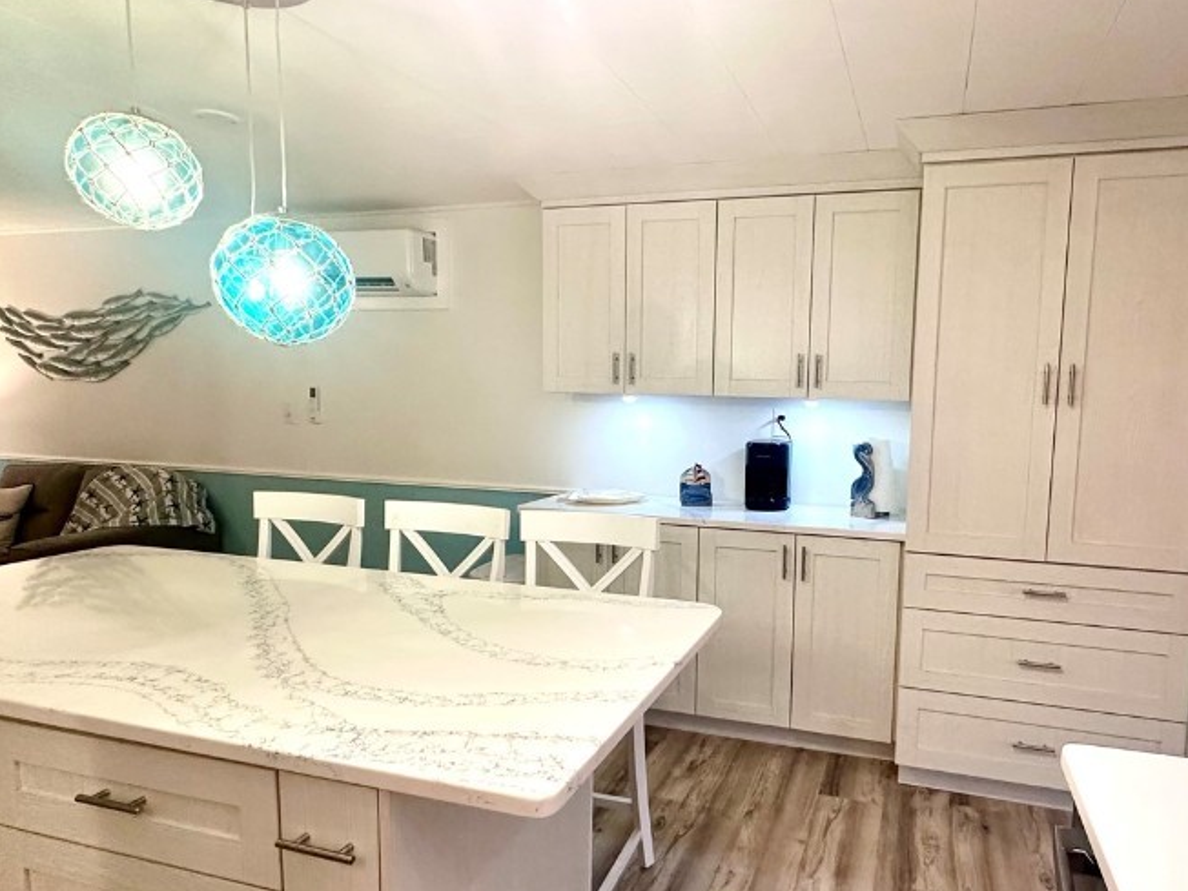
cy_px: 474
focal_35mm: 22
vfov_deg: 61.0
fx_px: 755
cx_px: 711
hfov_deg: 75.6
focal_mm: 2.22
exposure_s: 1/60
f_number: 2.2
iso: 250
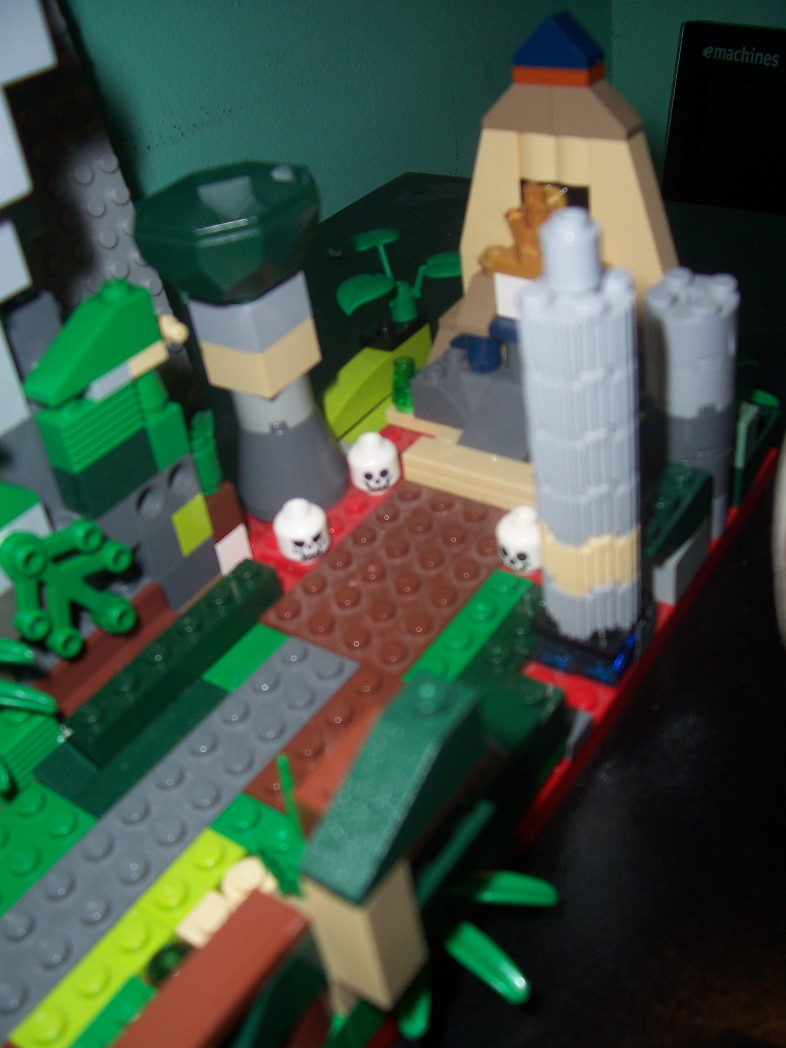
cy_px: 524
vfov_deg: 54.0
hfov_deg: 41.8
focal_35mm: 34
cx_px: 393
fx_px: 1029
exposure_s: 1/60
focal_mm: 5.6
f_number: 2.7
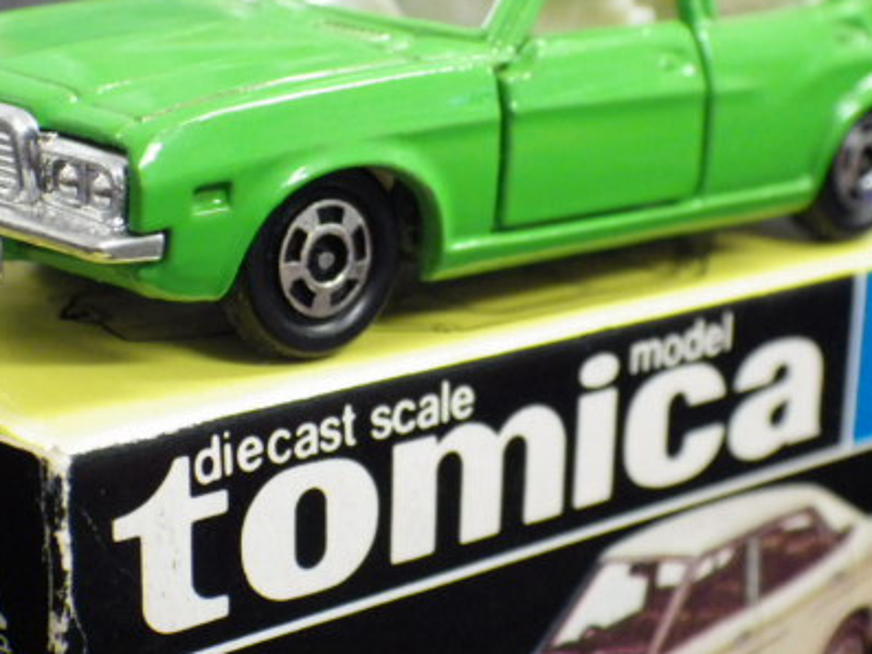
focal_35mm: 95
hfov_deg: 20.6
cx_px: 411
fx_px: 2394
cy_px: 217
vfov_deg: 15.5
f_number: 4
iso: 800
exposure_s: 1/25
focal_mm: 10.7
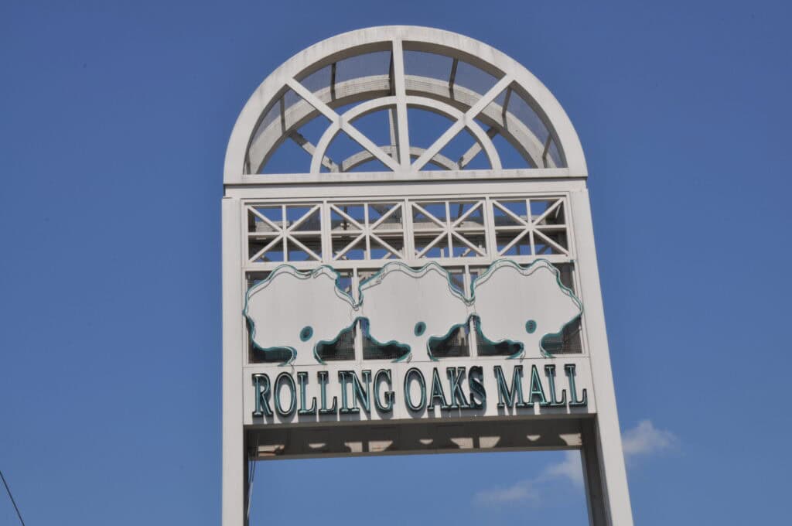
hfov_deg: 29.9
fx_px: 1483
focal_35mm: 68
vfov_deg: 20.1
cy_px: 263
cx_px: 396
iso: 100
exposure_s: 1/60
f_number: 32
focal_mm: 45
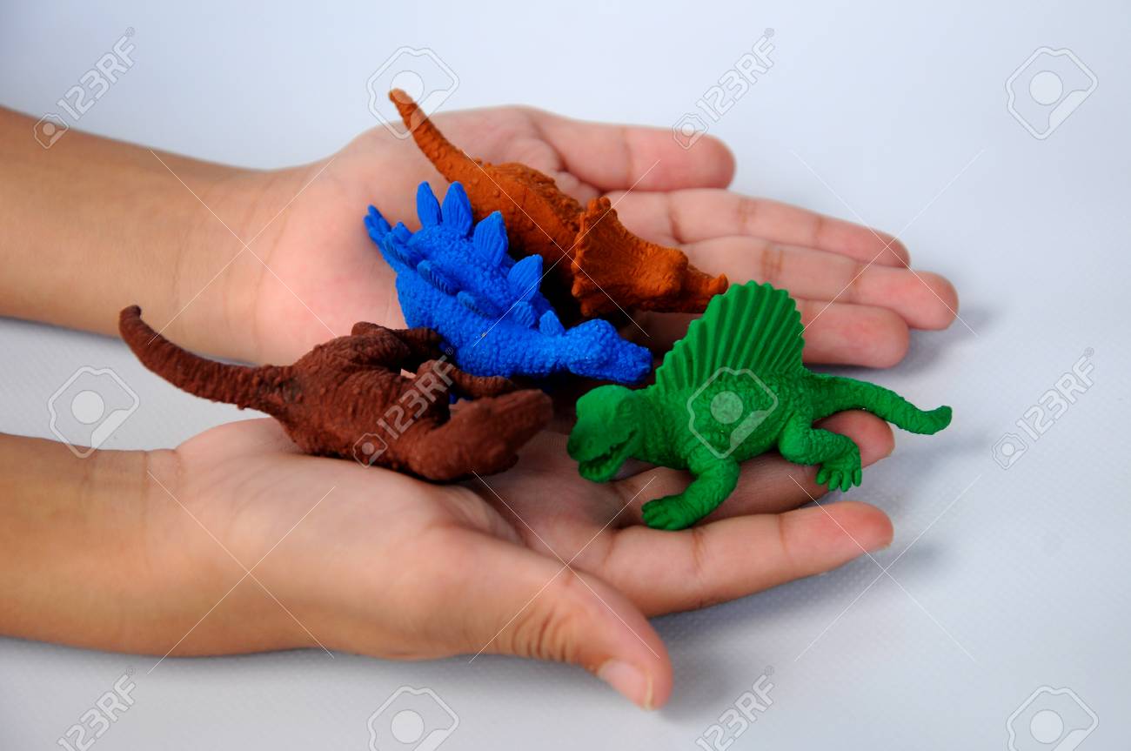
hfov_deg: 20.6
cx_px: 566
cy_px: 376
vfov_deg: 13.8
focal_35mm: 99
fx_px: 3106
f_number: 5.6
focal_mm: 66
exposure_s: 1/100
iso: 250
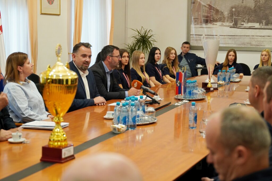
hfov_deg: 28.1
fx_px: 544
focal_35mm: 72
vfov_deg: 18.9
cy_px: 90
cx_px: 136
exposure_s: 1/80
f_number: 2.8
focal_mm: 48
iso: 1000
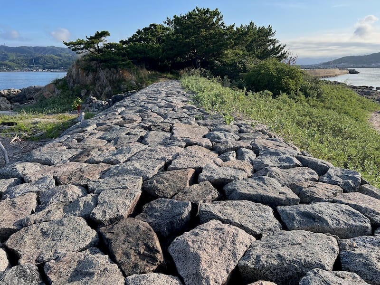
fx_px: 285
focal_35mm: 26
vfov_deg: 53.1
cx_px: 190
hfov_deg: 67.3
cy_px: 142
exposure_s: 1/1808
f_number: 1.5
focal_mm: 5.7
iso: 50
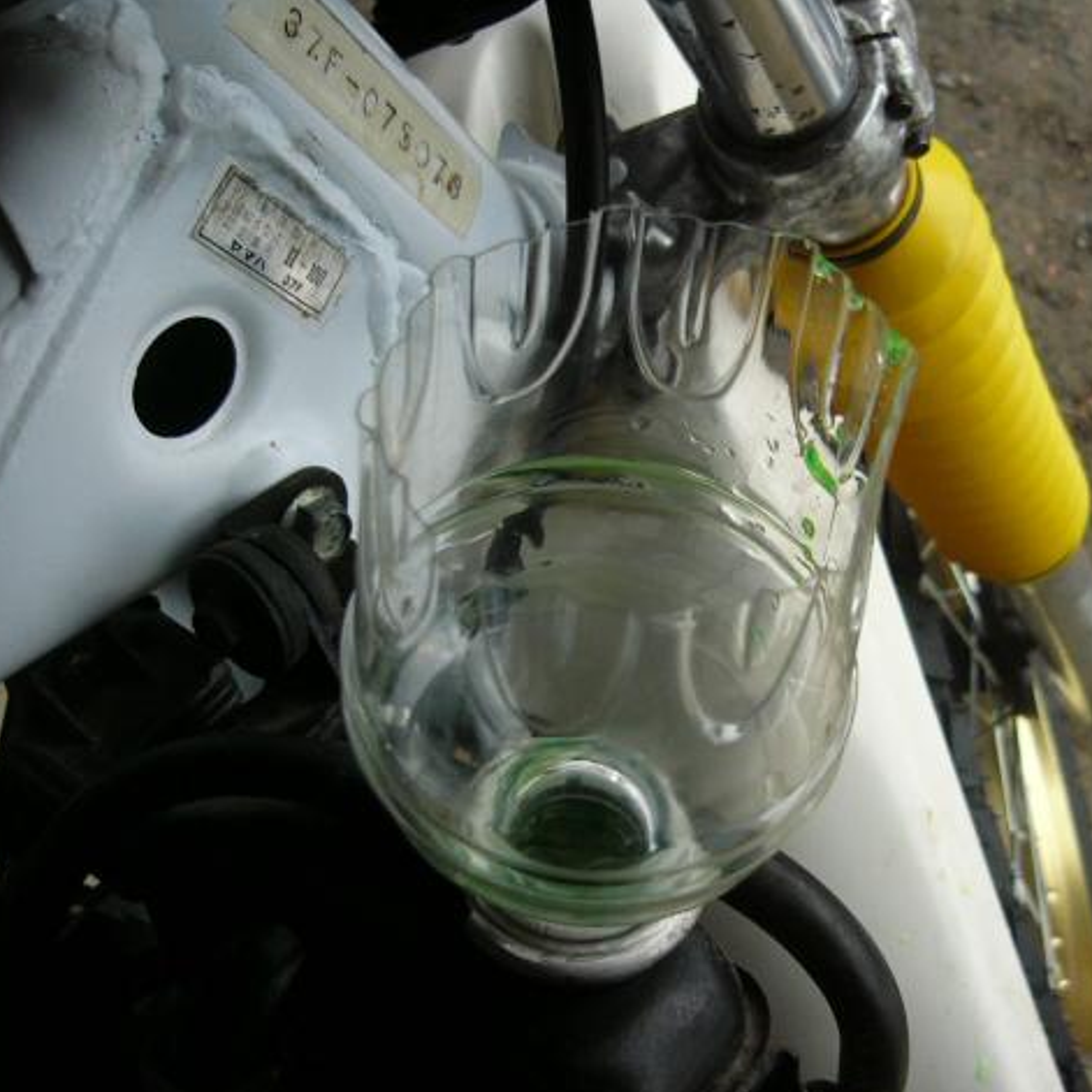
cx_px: 714
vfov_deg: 40.0
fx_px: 1499
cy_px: 552
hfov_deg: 39.6
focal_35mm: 42
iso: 100
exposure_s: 1/100
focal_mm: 5.8
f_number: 2.8
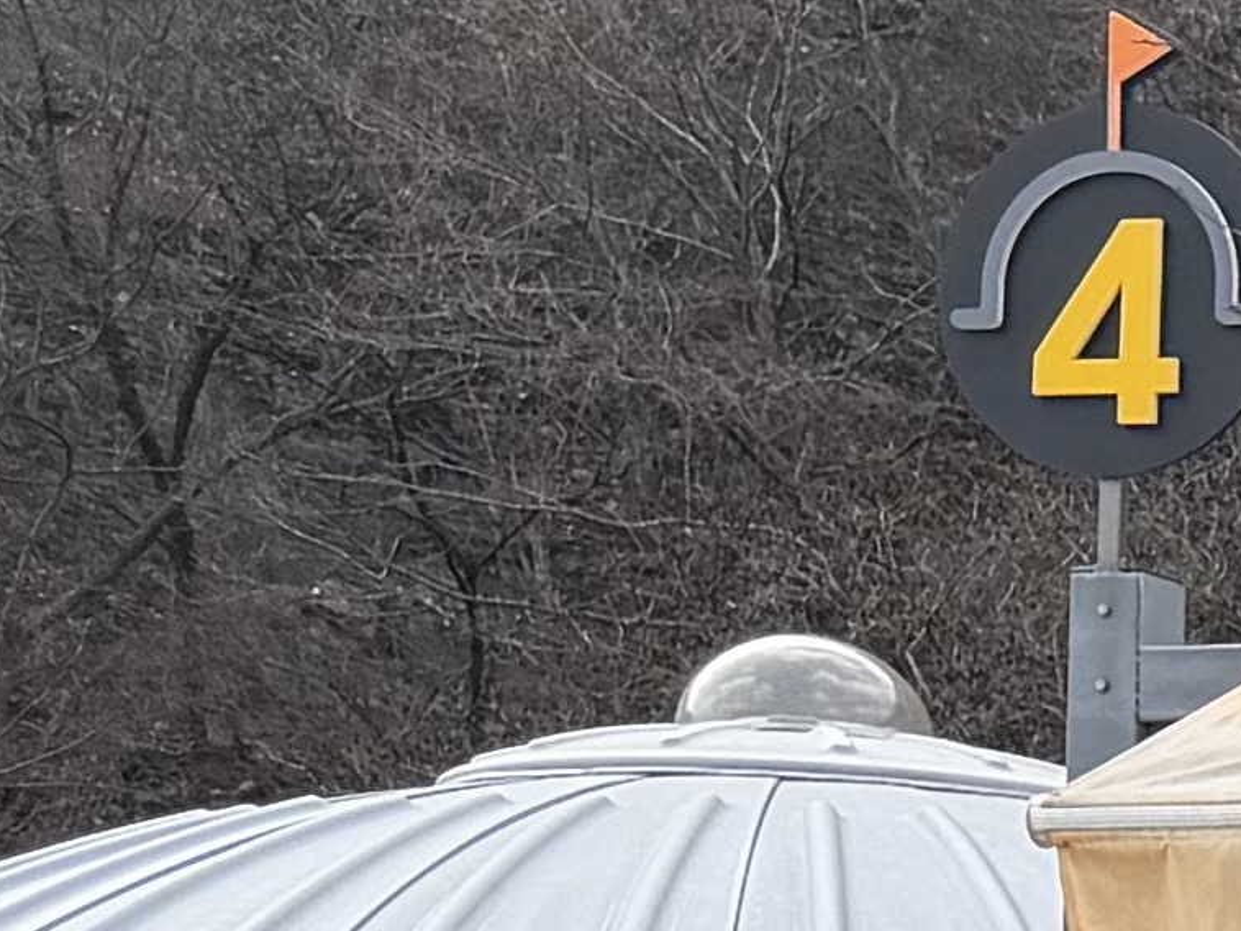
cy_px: 1426
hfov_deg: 8.1
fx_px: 6490
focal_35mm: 181
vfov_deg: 8.0
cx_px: 4489
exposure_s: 1/1211
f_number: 1.78
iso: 80
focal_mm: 6.76
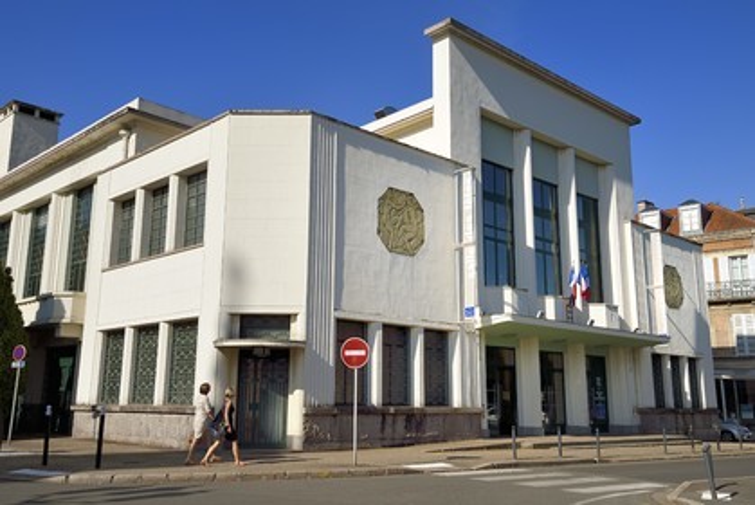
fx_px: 714
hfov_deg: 55.8
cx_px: 378
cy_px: 252
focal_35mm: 34
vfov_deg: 38.9
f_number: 13
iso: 200
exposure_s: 1/320
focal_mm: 34
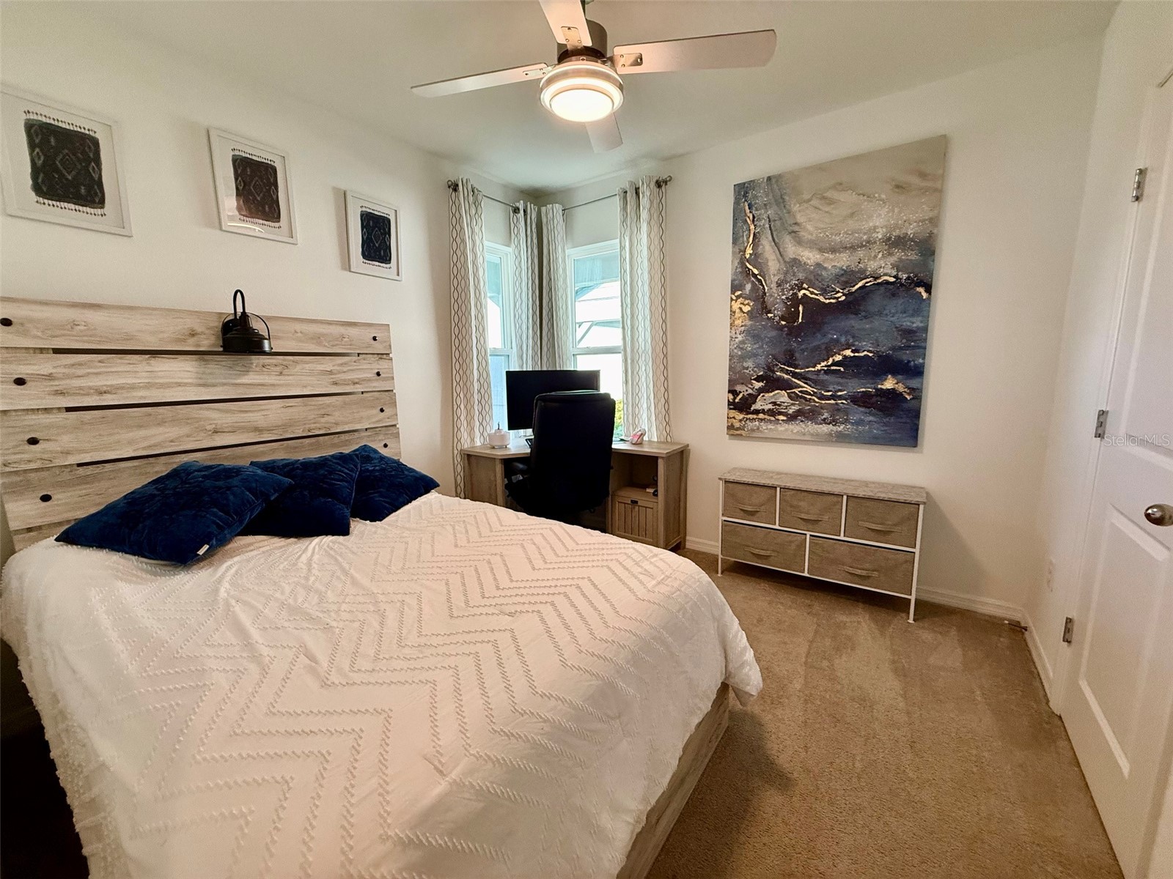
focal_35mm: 14
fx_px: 474
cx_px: 586
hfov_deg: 102.1
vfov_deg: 85.7
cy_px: 440
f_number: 2.2
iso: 250
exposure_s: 1/120
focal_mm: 2.22
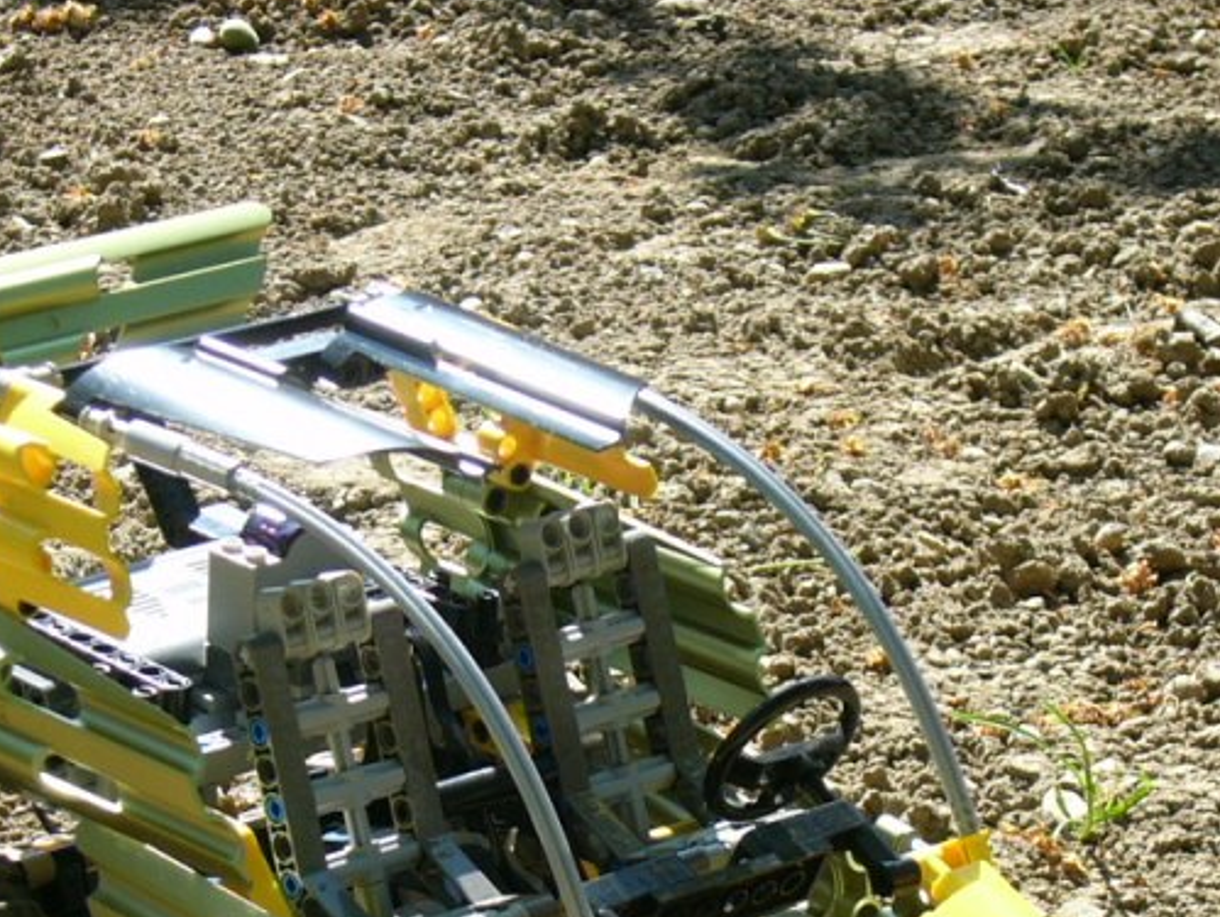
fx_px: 5714
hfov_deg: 12.2
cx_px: 560
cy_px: 861
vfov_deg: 9.1
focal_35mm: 162
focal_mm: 13.1
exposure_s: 1/160
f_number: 4.3
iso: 50
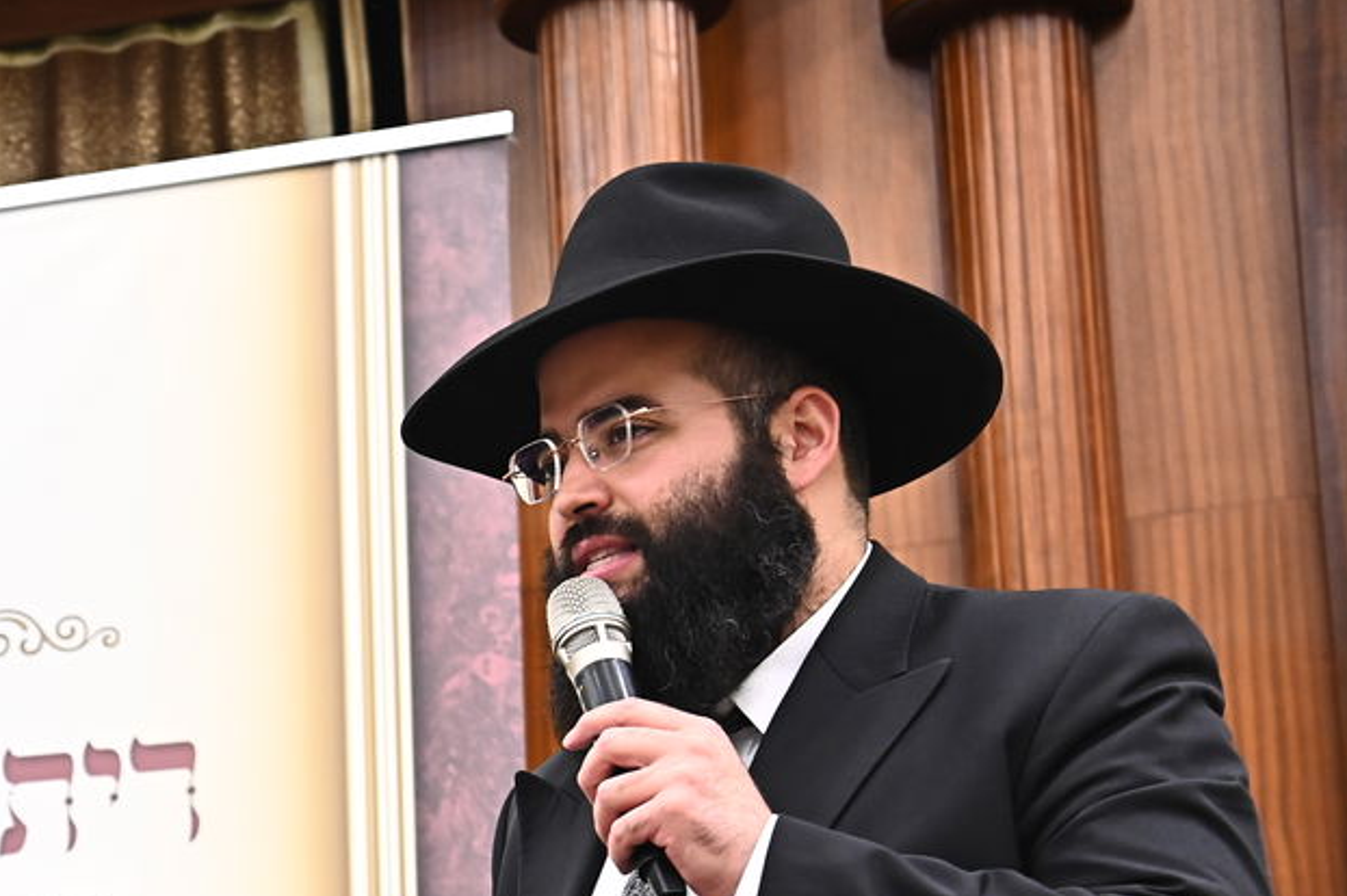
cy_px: 967
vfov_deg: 13.5
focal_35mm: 99
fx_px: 3702
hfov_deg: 19.7
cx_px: -156
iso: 2000
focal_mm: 44
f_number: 4
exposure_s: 1/160
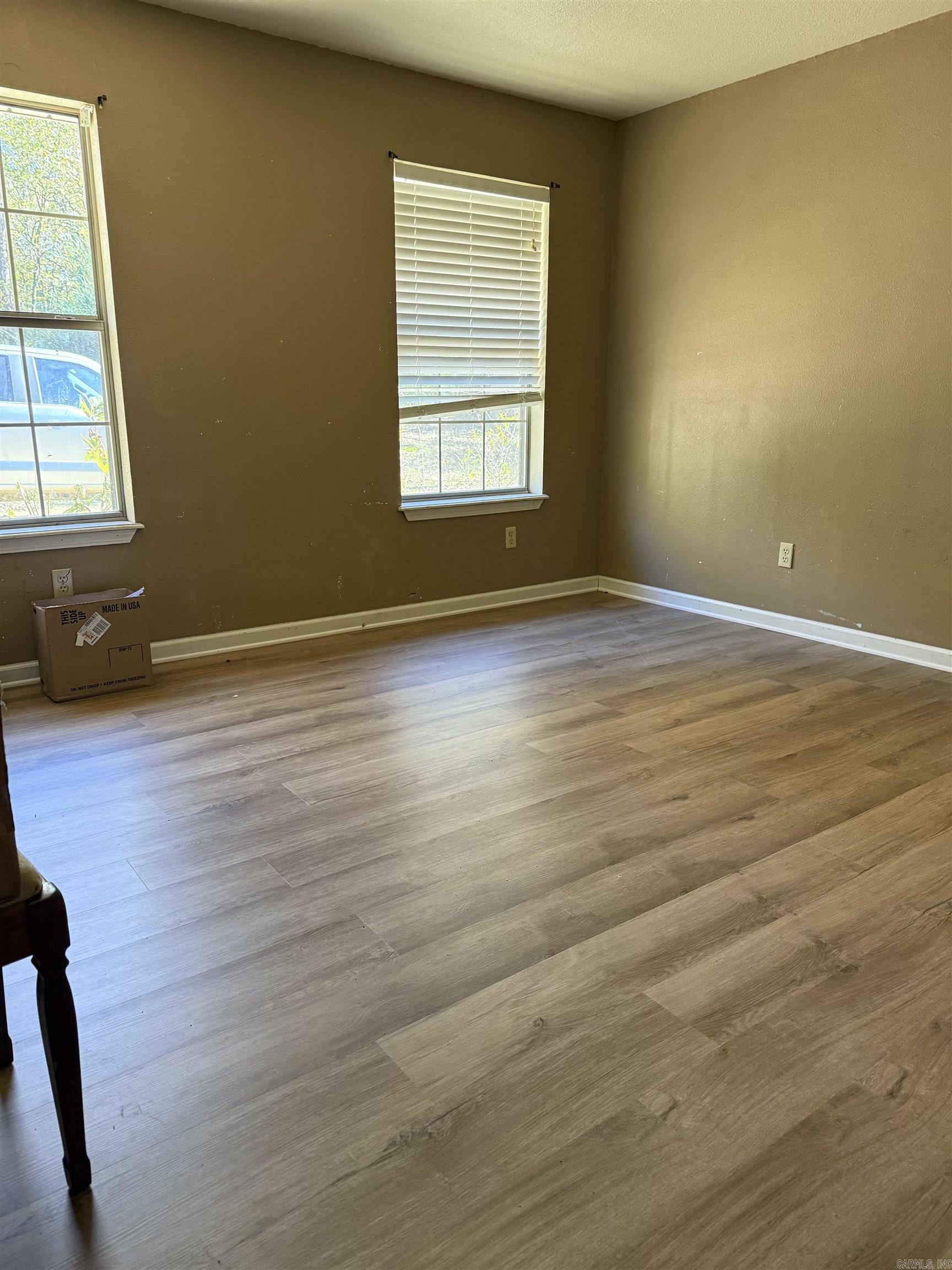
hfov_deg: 56.8
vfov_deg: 71.6
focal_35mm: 24
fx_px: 880
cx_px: 476
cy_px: 635
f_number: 1.78
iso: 250
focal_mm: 6.76
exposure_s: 1/60
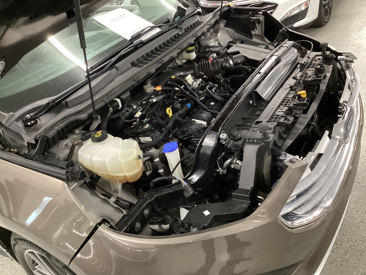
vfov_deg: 45.4
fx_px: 328
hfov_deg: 58.4
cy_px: 138
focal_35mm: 31
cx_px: 183
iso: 640
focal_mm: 3.3
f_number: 2.4
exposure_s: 1/30
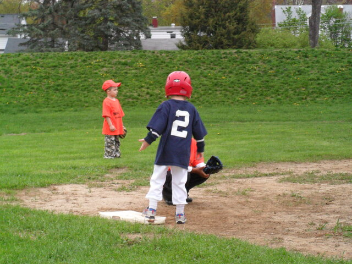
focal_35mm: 105
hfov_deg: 18.7
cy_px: 132
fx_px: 1068
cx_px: 176
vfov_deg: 14.1
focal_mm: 18.9
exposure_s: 1/60
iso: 200
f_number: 5.6
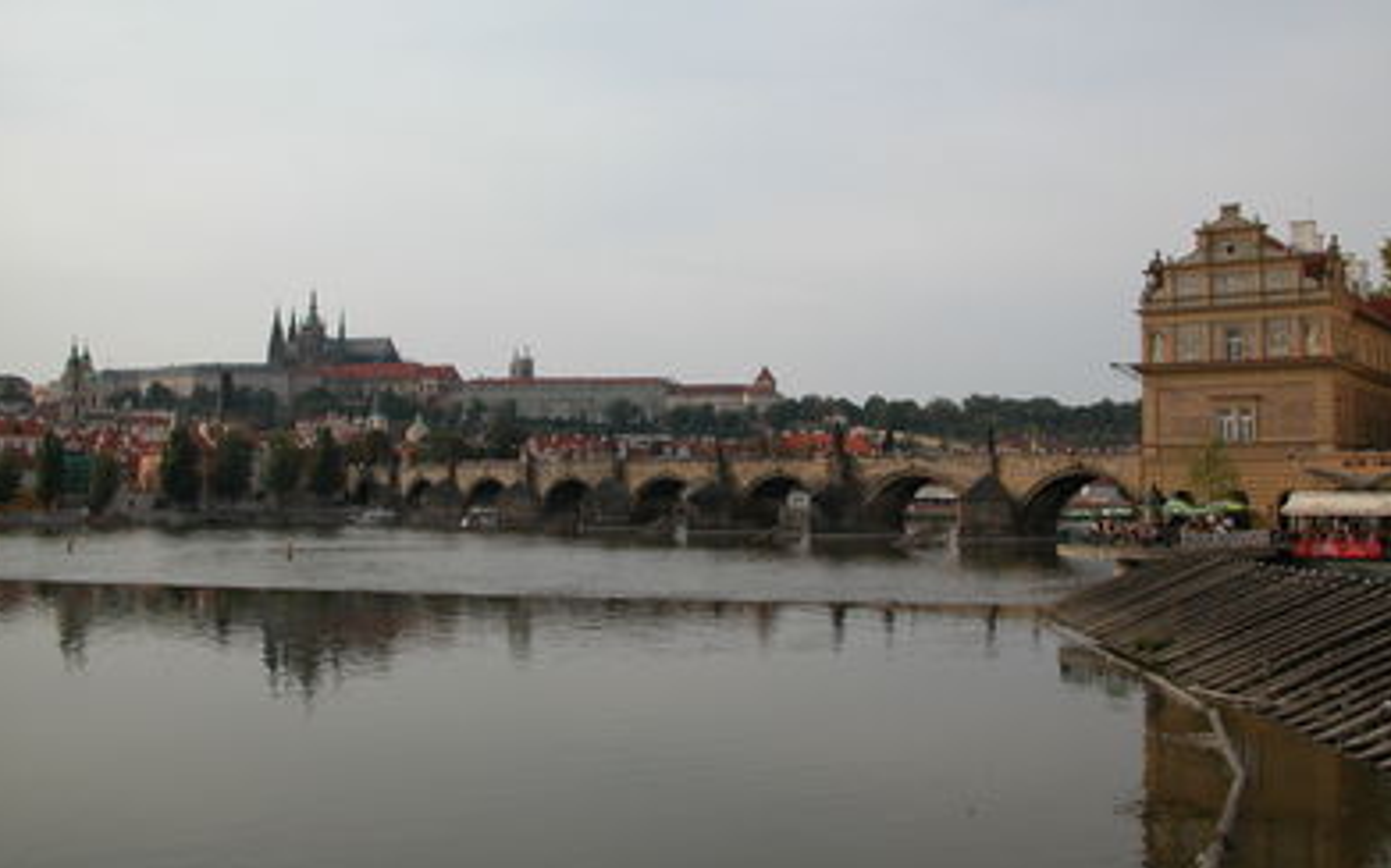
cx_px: 687
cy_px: 384
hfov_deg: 51.6
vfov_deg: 33.5
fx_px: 1440
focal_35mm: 38
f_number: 7.1
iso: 100
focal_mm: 8.9
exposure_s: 1/362
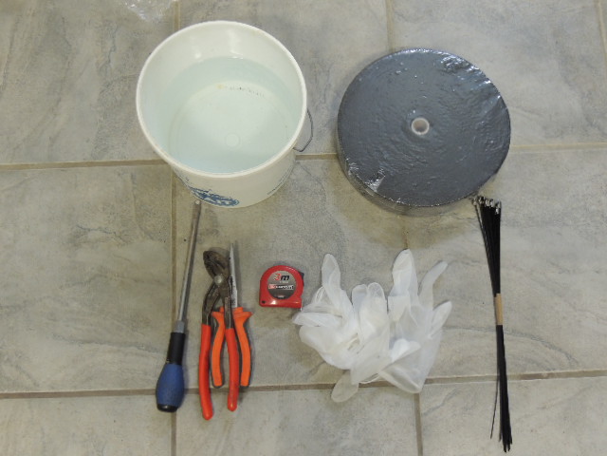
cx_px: 304
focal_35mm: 43
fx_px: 754
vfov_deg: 33.6
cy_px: 228
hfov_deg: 43.9
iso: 400
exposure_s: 1/15
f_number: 3.4
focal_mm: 7.6
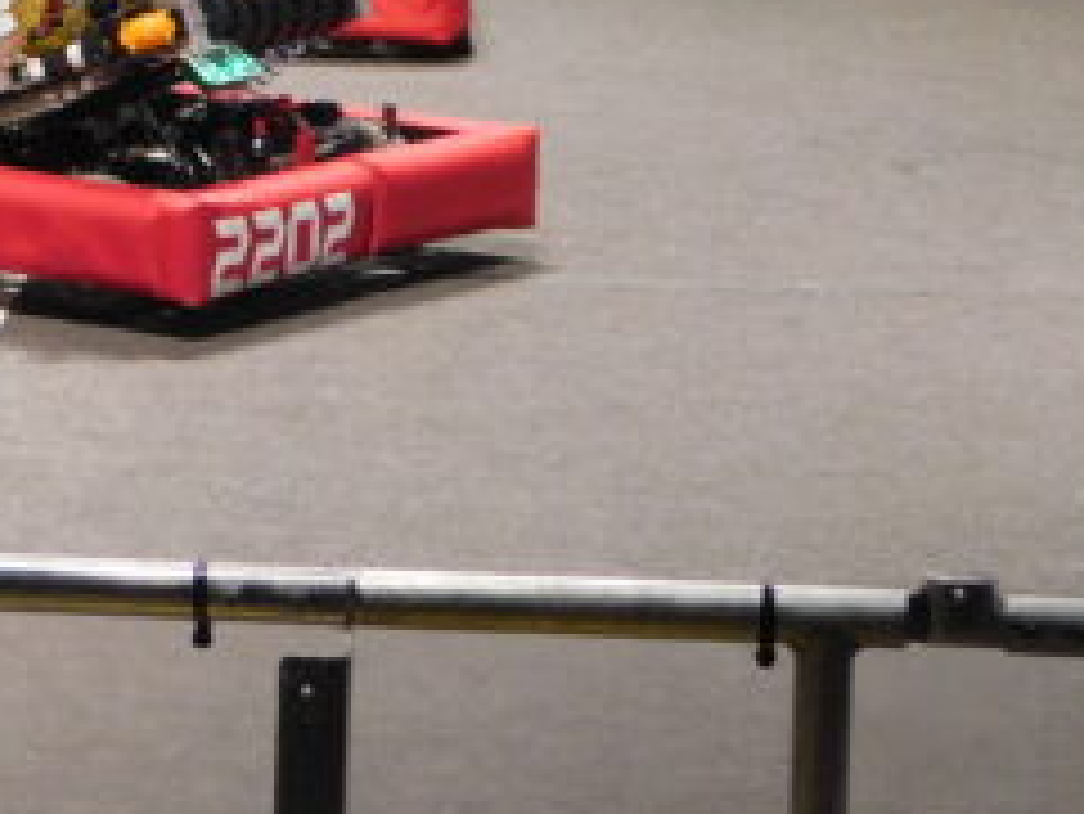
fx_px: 6235
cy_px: 13
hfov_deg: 9.9
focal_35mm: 199
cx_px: -27
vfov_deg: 7.4
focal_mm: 14.2
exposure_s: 1/30
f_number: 4.4
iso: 320
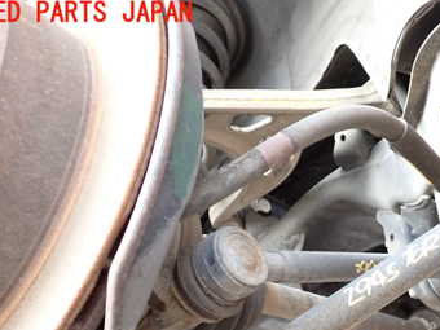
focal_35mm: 53
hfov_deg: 35.1
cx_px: 346
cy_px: 289
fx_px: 674
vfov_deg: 26.7
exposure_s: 1/125
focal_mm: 5.4
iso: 400
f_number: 2.3
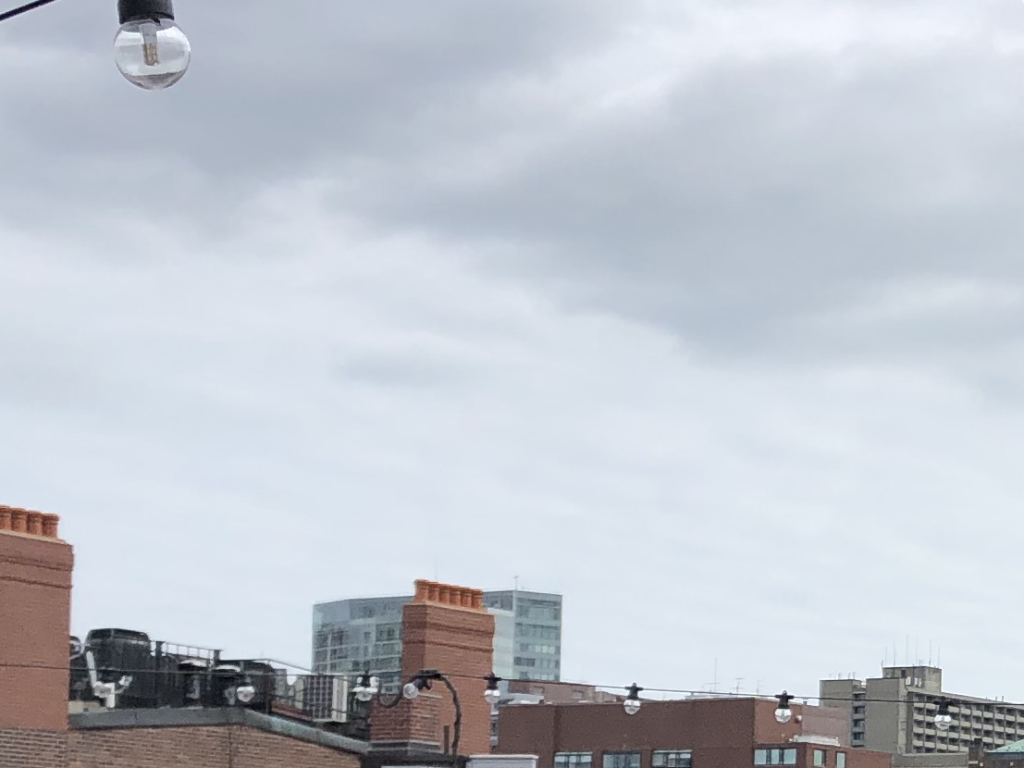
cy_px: 866
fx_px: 3017
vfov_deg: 14.2
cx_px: 944
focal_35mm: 102
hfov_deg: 18.9
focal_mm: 3.99
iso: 25
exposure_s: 1/3040
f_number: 1.8
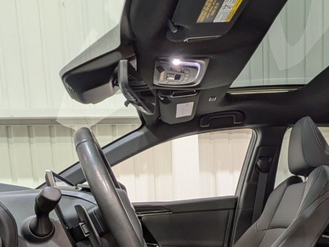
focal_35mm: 37
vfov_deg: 33.8
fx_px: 352
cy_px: 269
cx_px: 187
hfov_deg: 50.0
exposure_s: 1/25
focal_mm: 1.83
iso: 58
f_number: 2.2
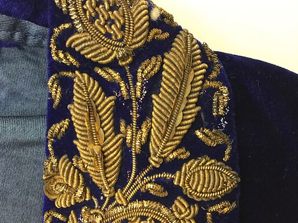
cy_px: 109
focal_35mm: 36
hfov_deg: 51.2
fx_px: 310
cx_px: 128
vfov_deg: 39.7
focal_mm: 3.3
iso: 80
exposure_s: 1/30
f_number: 2.4
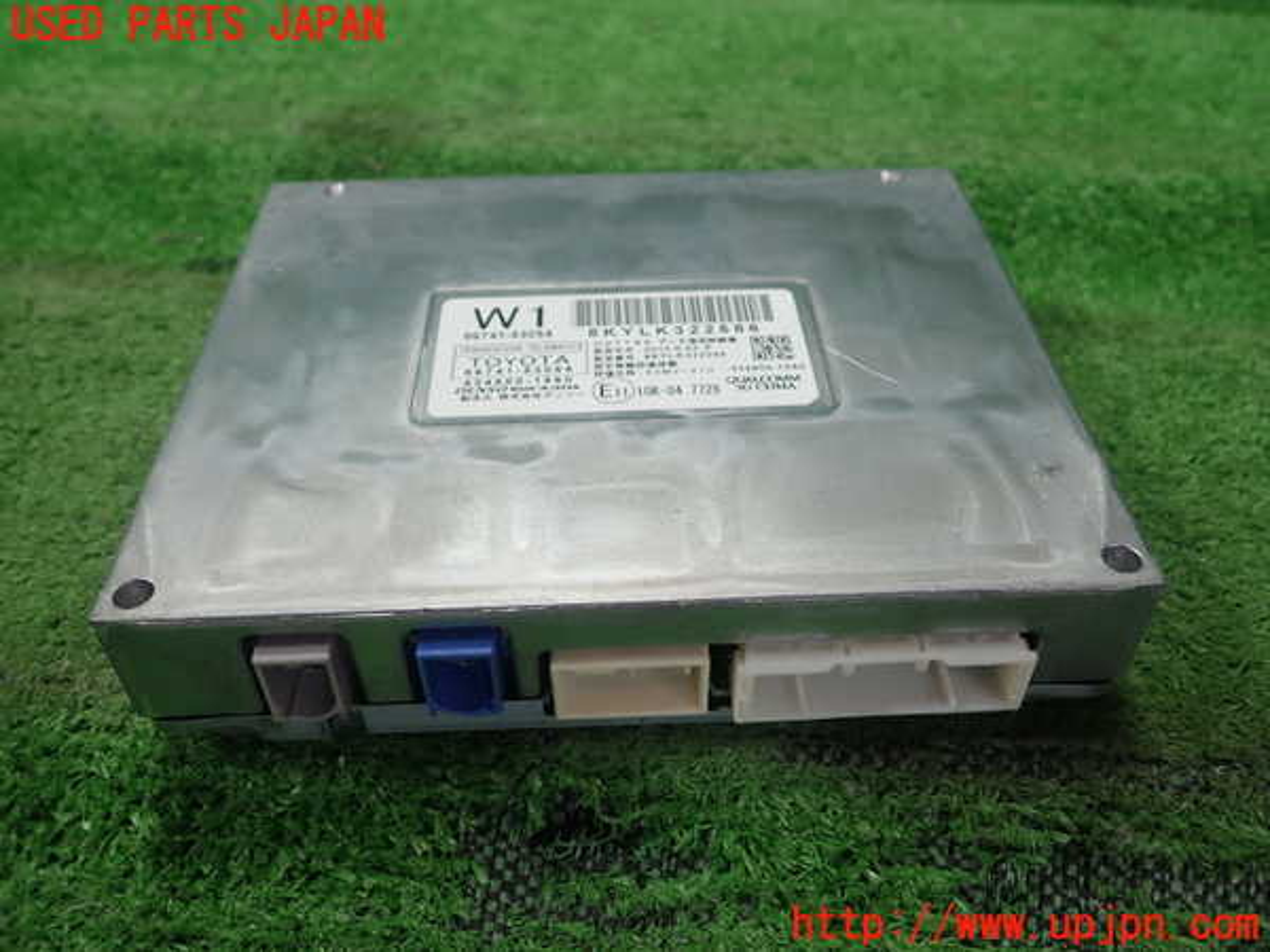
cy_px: 476
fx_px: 1101
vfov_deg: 46.8
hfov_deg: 60.0
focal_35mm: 30
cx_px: 635
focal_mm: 5.5
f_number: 2.3
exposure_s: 1/125
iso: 160
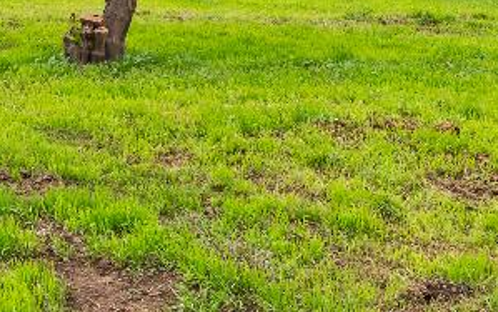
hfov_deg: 23.7
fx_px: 1181
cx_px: 155
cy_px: -53
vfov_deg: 14.6
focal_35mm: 87
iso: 200
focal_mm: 17
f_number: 9
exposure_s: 1/50
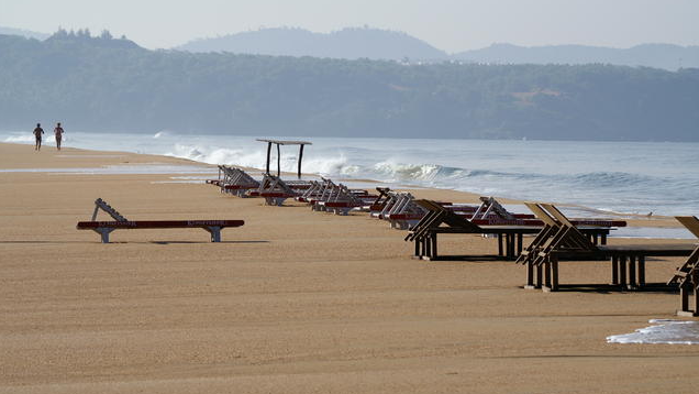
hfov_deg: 13.6
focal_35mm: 158
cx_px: 348
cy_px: 204
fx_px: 2929
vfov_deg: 7.7
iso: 200
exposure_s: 1/1000
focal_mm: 100
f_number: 9
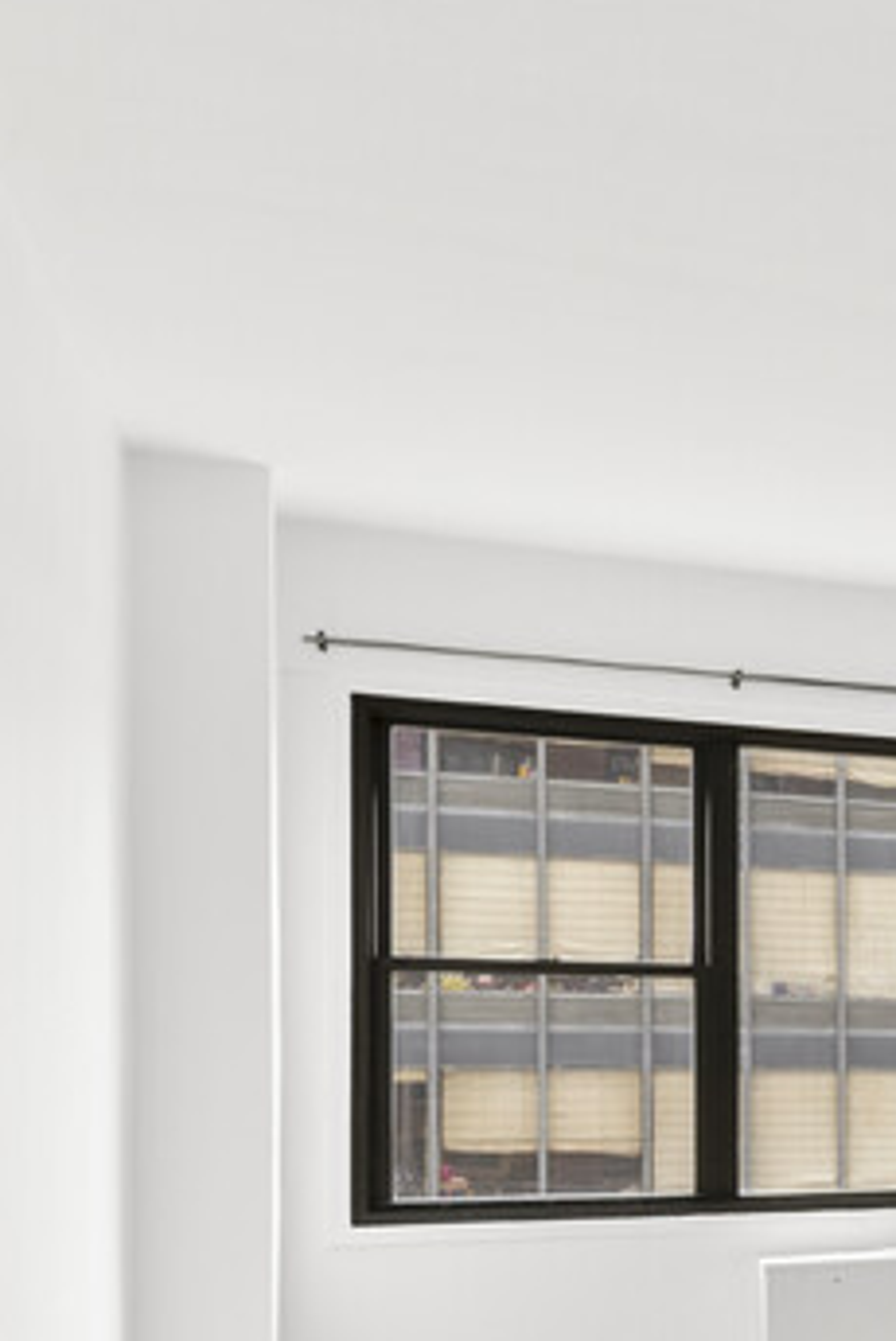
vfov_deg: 31.8
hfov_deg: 14.5
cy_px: 1111
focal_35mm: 61
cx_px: 2154
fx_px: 2273
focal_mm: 14
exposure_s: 1/1.67
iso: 200
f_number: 13
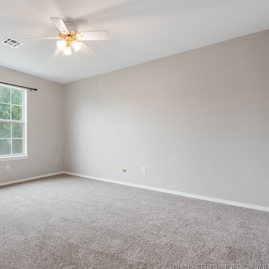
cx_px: 84
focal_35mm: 21
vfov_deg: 72.1
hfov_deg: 69.5
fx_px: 185
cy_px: 137
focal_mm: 16
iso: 250
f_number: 9
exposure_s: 1/3
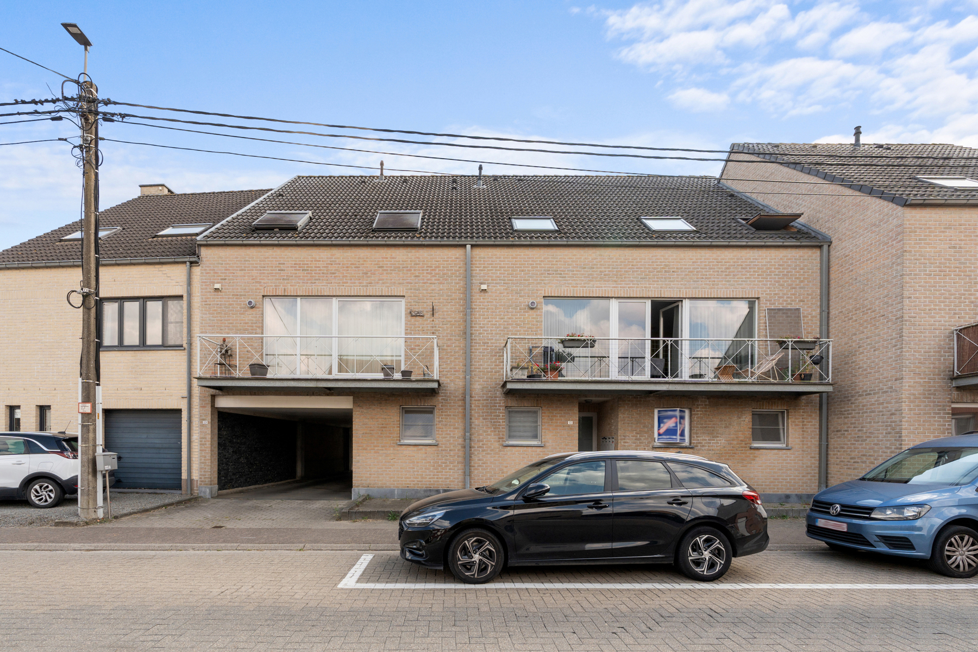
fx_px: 448
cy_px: 326
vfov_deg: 72.1
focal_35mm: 16
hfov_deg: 95.0
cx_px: 489
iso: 250
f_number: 9
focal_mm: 16.5
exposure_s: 1/200
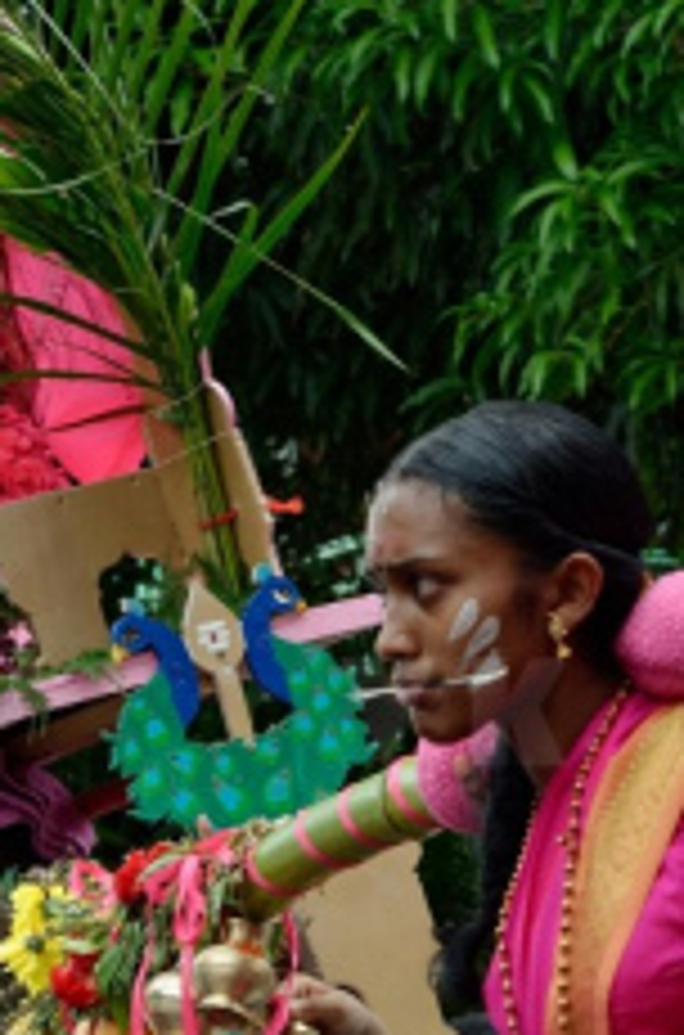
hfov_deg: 7.0
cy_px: 1332
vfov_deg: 10.3
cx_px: 452
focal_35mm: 196
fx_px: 5620
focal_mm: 50
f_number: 6.3
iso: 200
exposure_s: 1/400
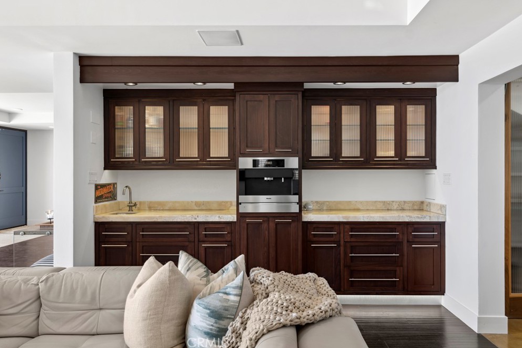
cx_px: 260
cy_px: 170
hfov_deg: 61.9
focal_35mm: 30
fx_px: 435
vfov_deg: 43.6
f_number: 8
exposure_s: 1/6
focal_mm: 29
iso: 100
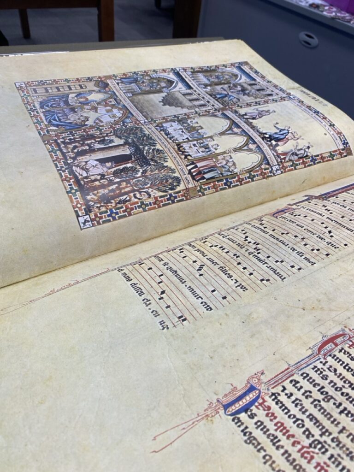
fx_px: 355
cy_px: 236
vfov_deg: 67.3
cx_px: 177
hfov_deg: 53.1
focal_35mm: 26
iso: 64
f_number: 1.8
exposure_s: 1/120
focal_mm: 4.25
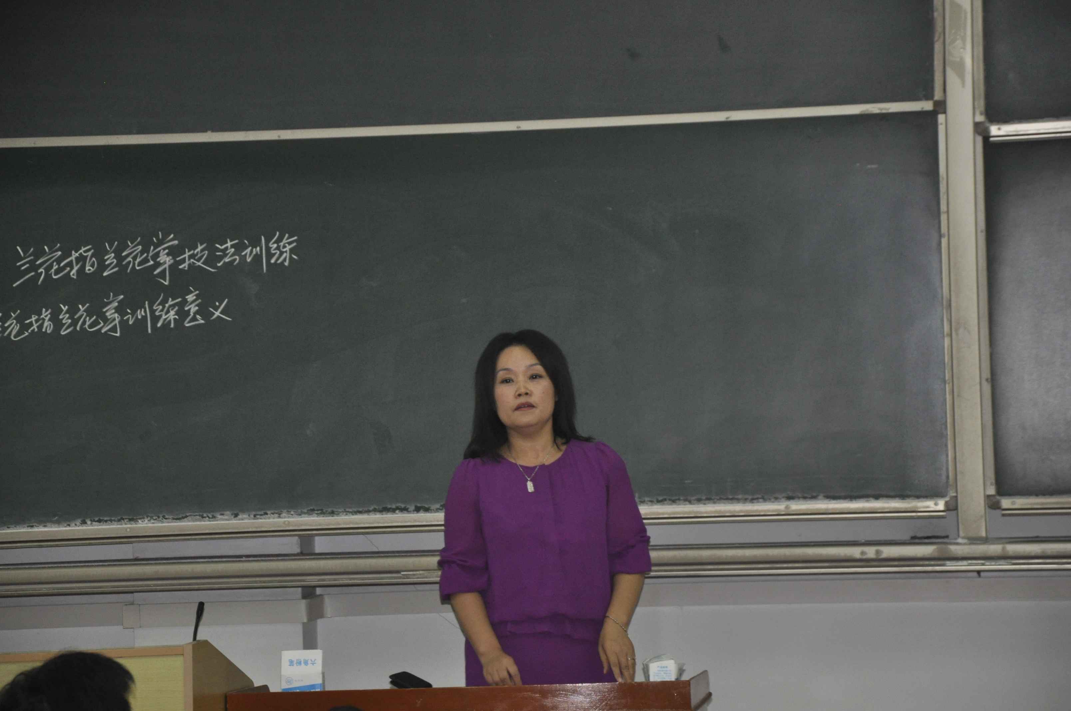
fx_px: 4680
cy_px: 356
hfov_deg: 13.1
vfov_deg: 8.7
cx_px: 536
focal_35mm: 158
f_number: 5.6
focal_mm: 105
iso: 800
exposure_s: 1/60
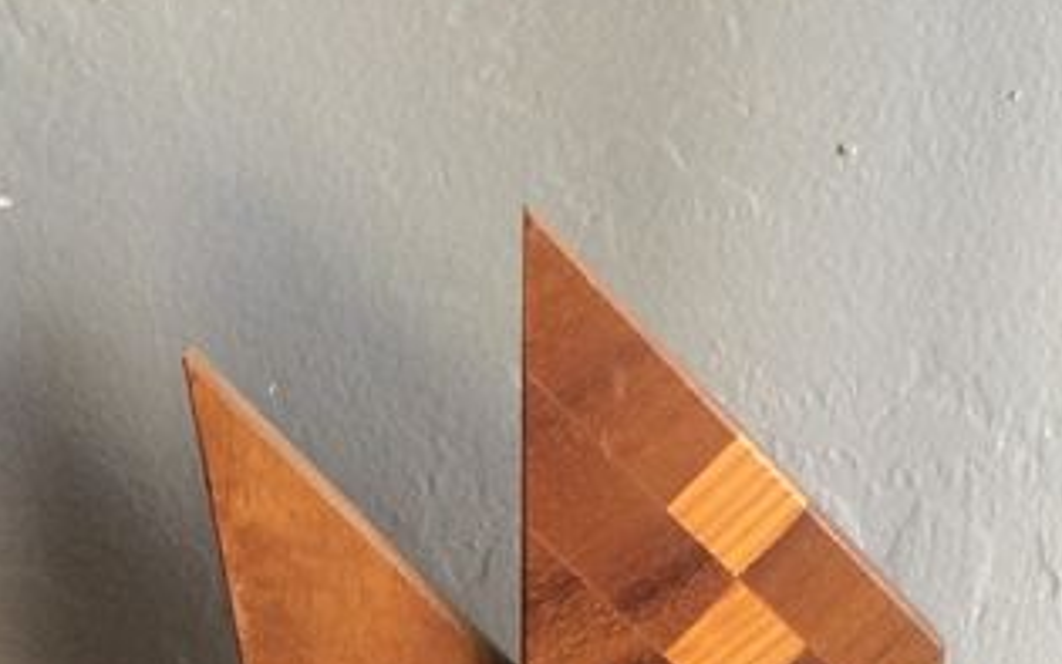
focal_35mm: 91
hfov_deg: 22.8
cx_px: 620
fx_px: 2634
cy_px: 1094
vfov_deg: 13.3
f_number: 2.2
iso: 64
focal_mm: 4.12
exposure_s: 1/30
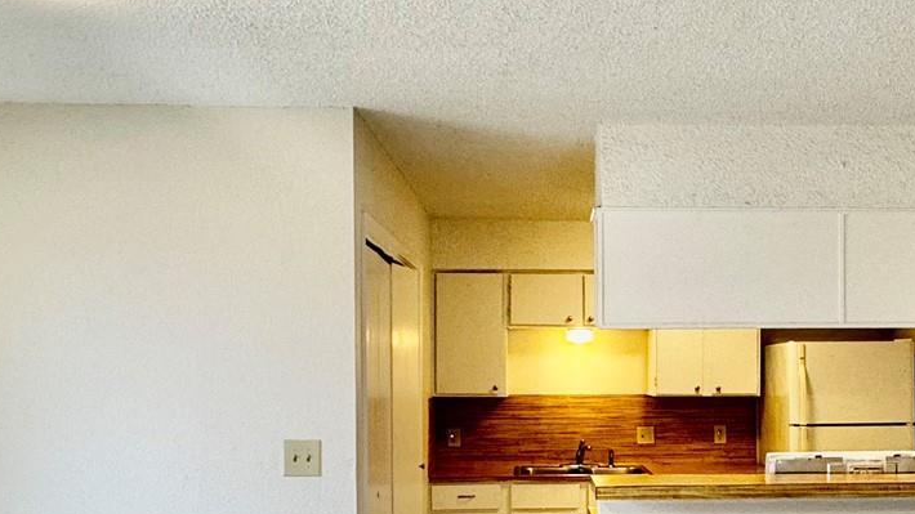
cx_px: 601
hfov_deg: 45.8
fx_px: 1067
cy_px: 367
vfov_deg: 26.8
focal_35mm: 44
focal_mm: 2.22
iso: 160
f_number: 2.2
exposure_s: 1/120
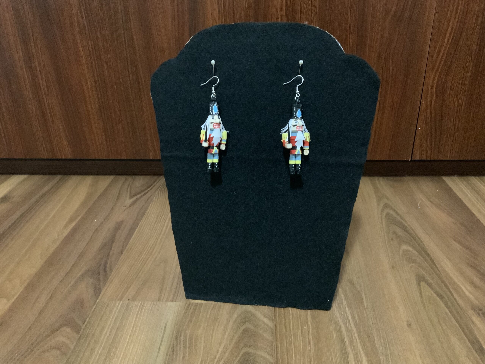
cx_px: 242
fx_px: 406
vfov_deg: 48.2
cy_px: 182
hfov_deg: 61.7
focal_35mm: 29
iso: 500
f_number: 1.8
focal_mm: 3
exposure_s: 1/17
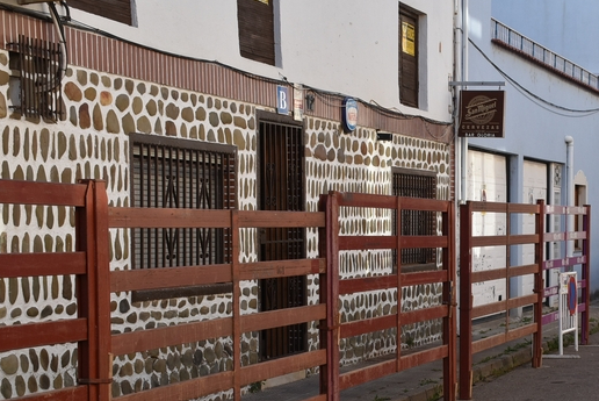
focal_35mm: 89
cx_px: 475
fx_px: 1482
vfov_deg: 15.3
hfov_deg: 22.6
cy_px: 312
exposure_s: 1/250
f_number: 8
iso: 360
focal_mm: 34
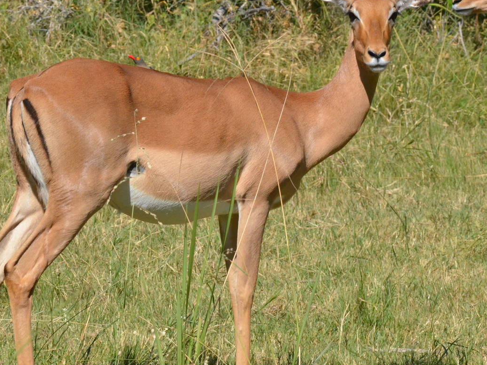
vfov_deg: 4.4
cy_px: 161
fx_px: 4712
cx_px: 180
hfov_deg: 5.9
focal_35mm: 335
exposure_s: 1/2500
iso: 2500
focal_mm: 150
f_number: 13
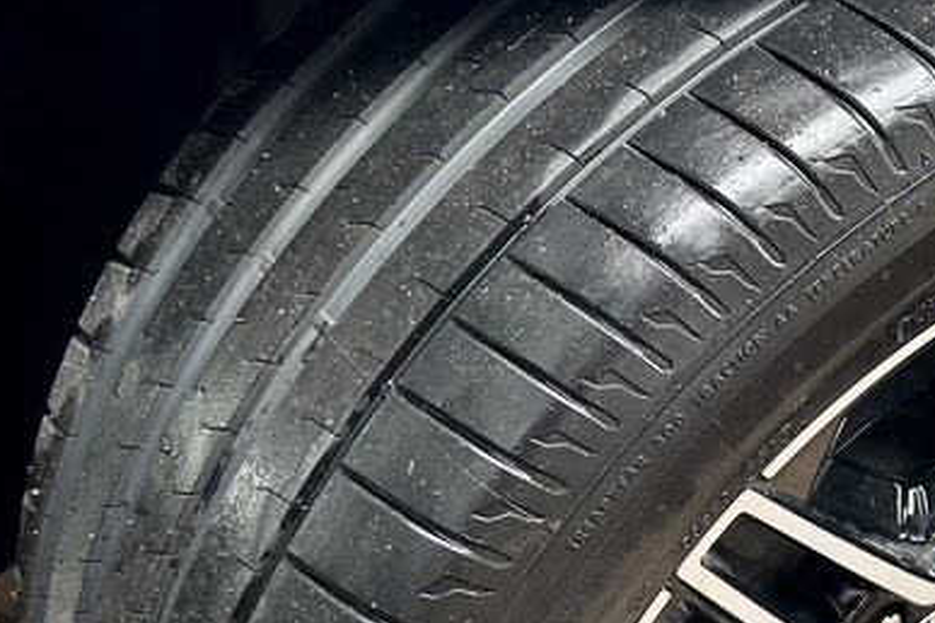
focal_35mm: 66
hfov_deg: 29.7
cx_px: 759
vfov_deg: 20.5
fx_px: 1714
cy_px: 456
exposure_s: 1/290
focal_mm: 6.86
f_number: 1.78
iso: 125
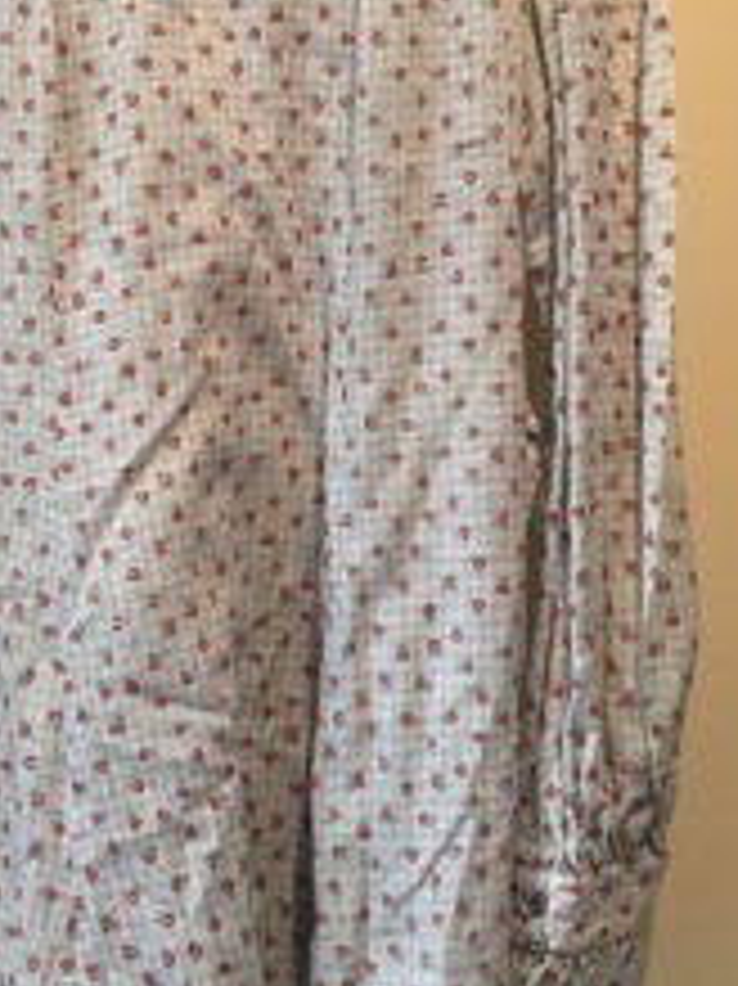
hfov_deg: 27.2
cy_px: 356
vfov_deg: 35.9
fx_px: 1508
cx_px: 198
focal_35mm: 53
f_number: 2.2
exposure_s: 1/30
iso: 160
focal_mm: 4.15
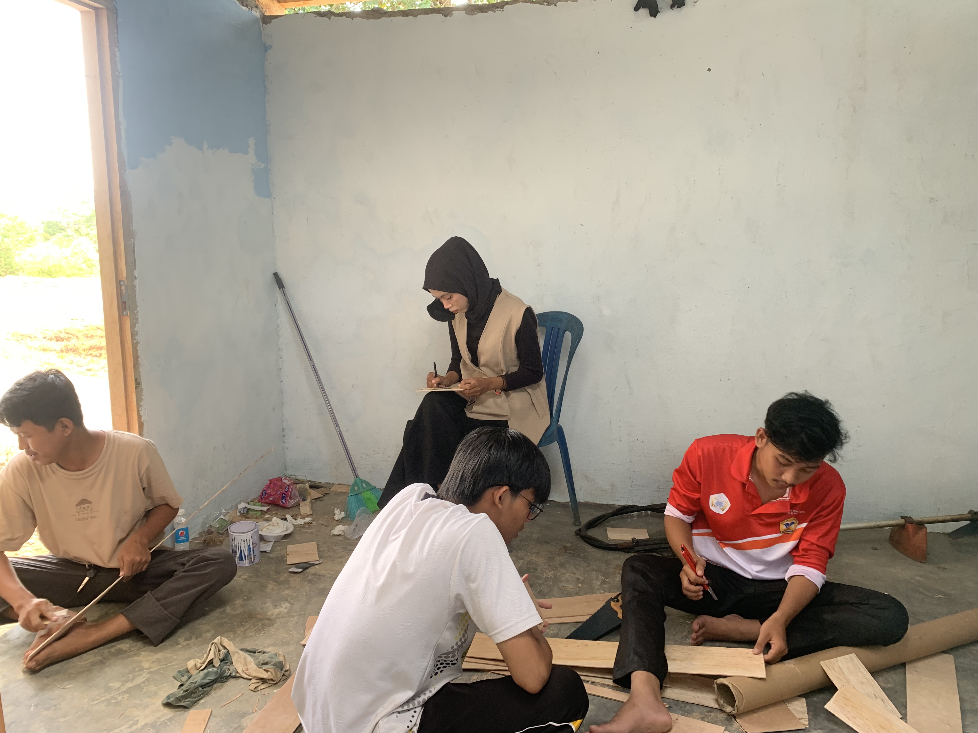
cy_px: 366
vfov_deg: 53.1
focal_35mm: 26
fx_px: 735
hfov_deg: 67.3
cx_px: 489
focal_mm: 4.25
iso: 100
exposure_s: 1/95
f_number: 1.8
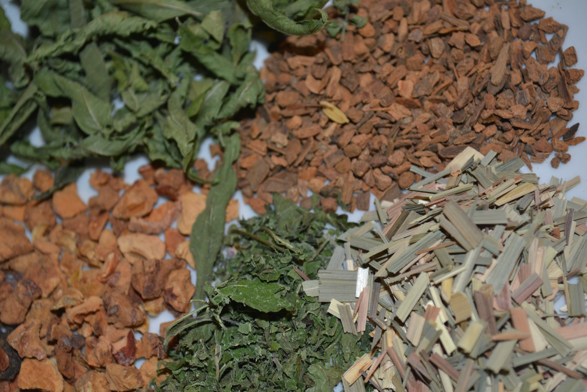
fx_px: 1076
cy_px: 196
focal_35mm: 66
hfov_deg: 30.5
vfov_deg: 20.6
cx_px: 294
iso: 360
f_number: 5.3
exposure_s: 1/60
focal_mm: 44
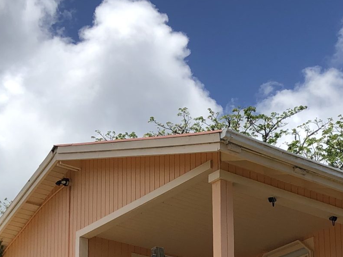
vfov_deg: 15.8
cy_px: 314
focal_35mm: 90
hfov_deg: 21.6
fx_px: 892
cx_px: 256
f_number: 1.8
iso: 25
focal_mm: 4
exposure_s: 1/3040
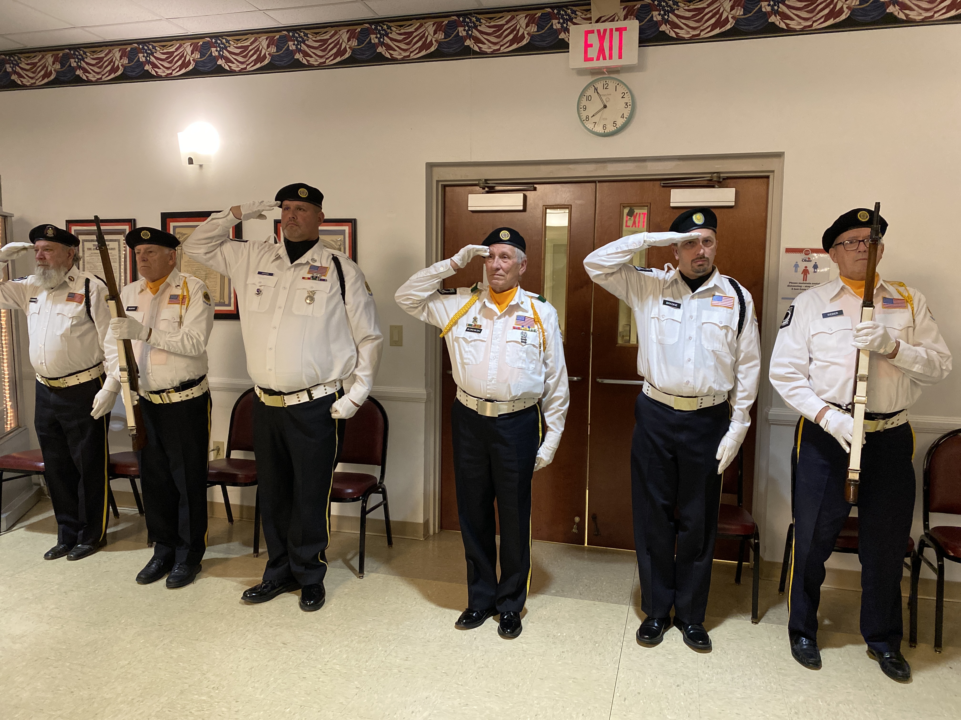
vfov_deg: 53.1
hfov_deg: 67.3
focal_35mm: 26
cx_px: 480
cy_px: 360
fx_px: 722
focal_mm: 4.25
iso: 400
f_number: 1.8
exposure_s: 1/40
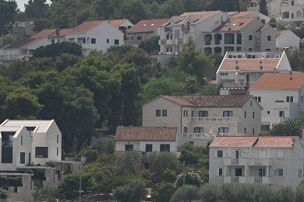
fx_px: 3141
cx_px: 242
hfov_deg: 5.5
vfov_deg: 3.7
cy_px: 59
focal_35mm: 372
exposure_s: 1/1600
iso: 100
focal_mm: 145
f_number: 4.8
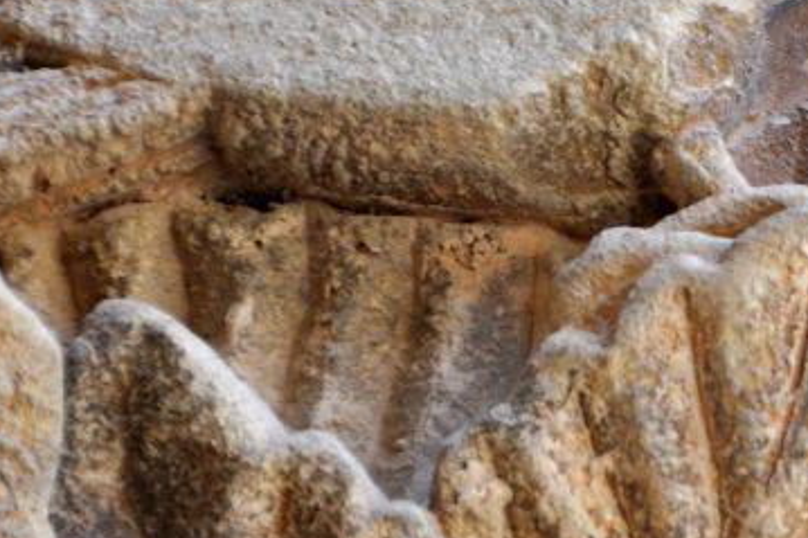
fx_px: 19180
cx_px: 1130
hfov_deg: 2.4
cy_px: -56
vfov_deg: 1.6
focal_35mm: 855
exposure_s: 1/200
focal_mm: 200
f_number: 5.6
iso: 500
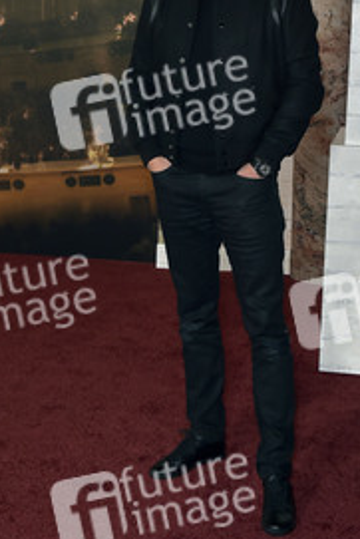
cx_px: 212
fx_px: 1019
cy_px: 203
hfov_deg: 20.0
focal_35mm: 68
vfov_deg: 29.5
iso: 1000
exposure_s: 1/250
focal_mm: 46
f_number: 5.6
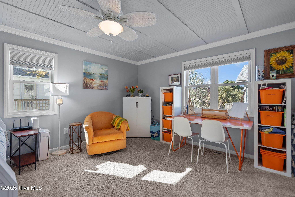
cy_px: 98
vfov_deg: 73.7
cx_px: 148
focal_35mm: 16
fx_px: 131
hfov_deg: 96.7
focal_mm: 16
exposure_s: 1/25
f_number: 4
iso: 400
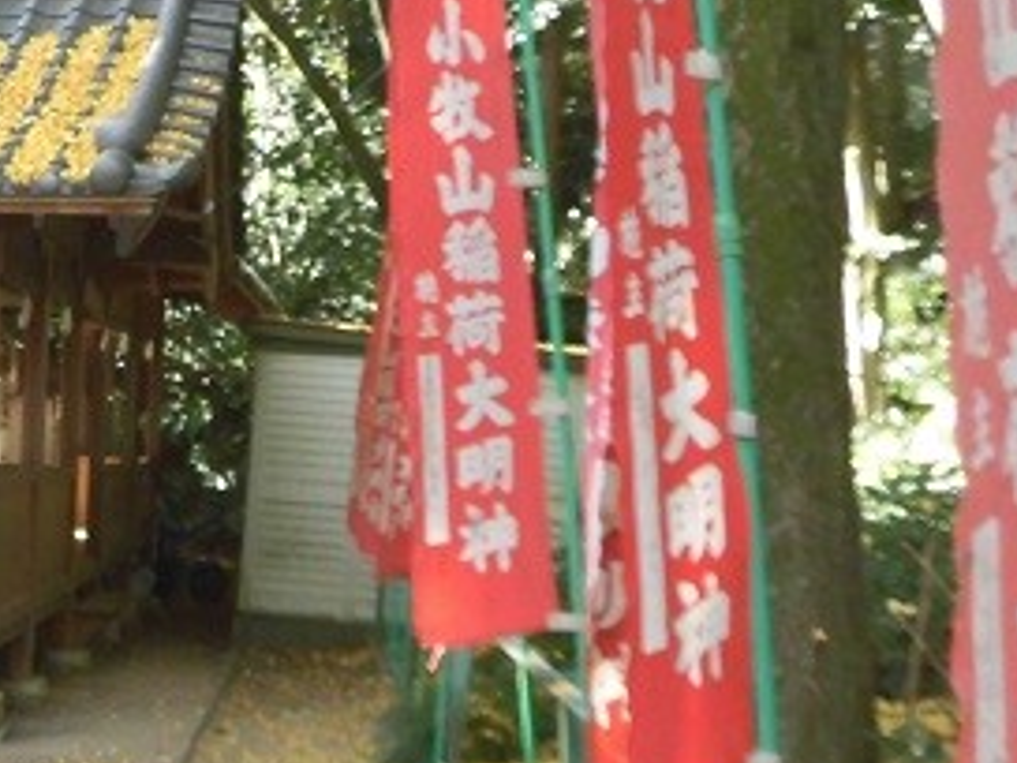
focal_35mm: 61
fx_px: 1792
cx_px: -146
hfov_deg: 28.3
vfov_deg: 24.0
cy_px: 406
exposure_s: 1/60
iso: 200
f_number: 3.1
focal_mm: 4.3
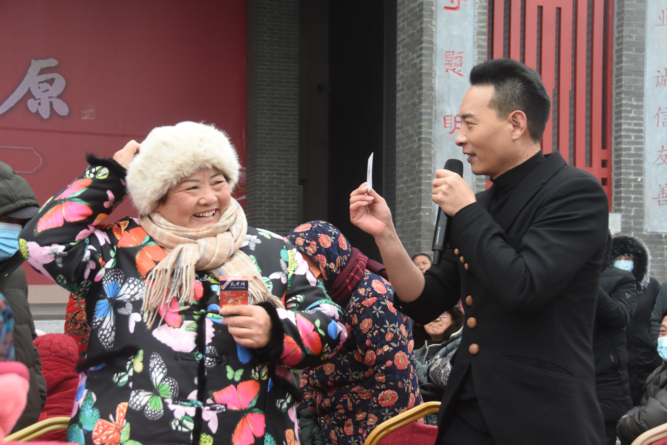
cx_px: 334
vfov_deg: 23.8
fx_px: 1056
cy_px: 222
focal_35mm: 57
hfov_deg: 35.1
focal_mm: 38
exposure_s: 1/250
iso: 1000
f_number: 5.6
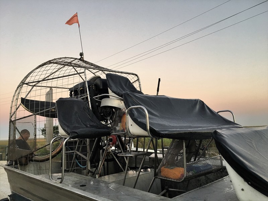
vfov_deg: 48.2
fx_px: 225
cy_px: 100
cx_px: 134
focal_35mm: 29
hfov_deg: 61.7
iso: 32
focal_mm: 4.15
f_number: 2.2
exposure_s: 1/30
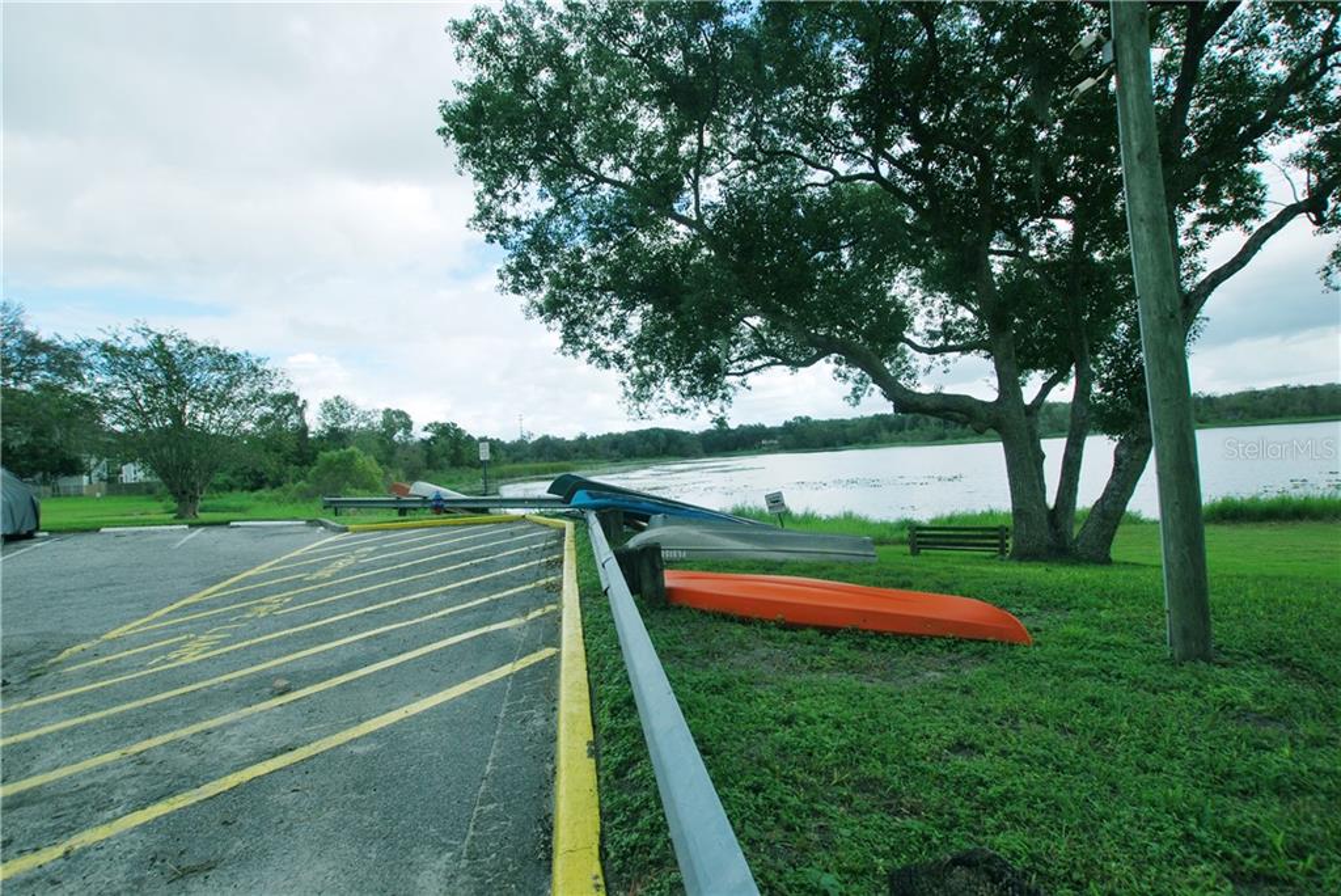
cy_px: 448
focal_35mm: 15
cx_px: 670
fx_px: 559
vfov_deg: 77.4
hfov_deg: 100.4
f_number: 8
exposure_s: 1/250
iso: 100
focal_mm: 10
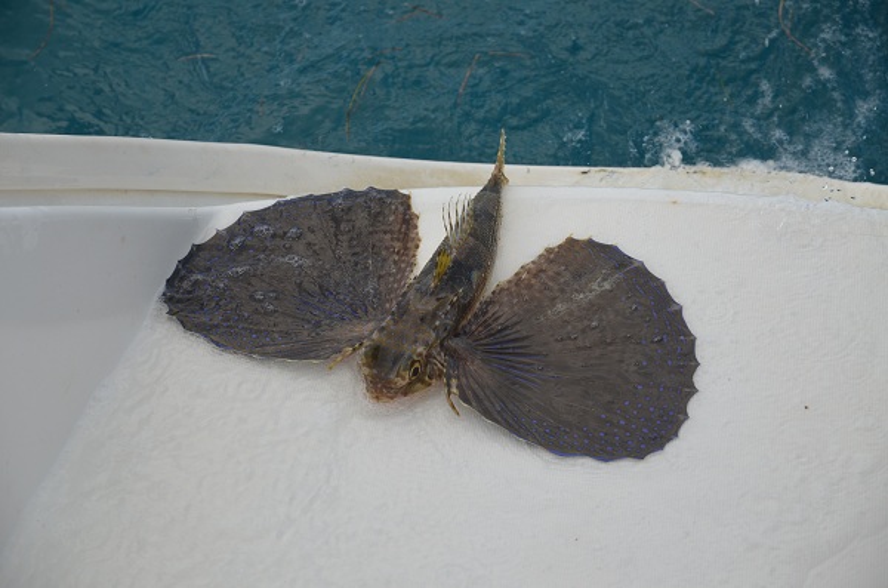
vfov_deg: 10.7
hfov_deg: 16.1
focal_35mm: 128
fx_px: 3138
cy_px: 294
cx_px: 444
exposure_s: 1/500
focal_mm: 85
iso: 250
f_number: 5.6
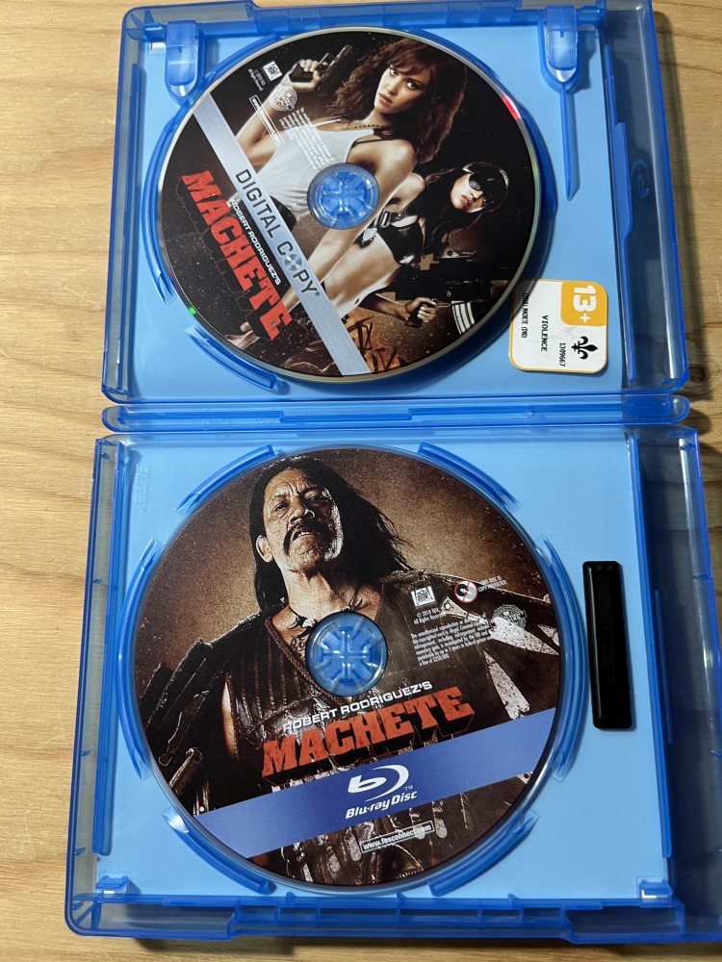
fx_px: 723
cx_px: 361
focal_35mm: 26
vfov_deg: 67.3
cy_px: 481
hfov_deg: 53.1
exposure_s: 1/60
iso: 125
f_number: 1.6
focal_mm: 5.1
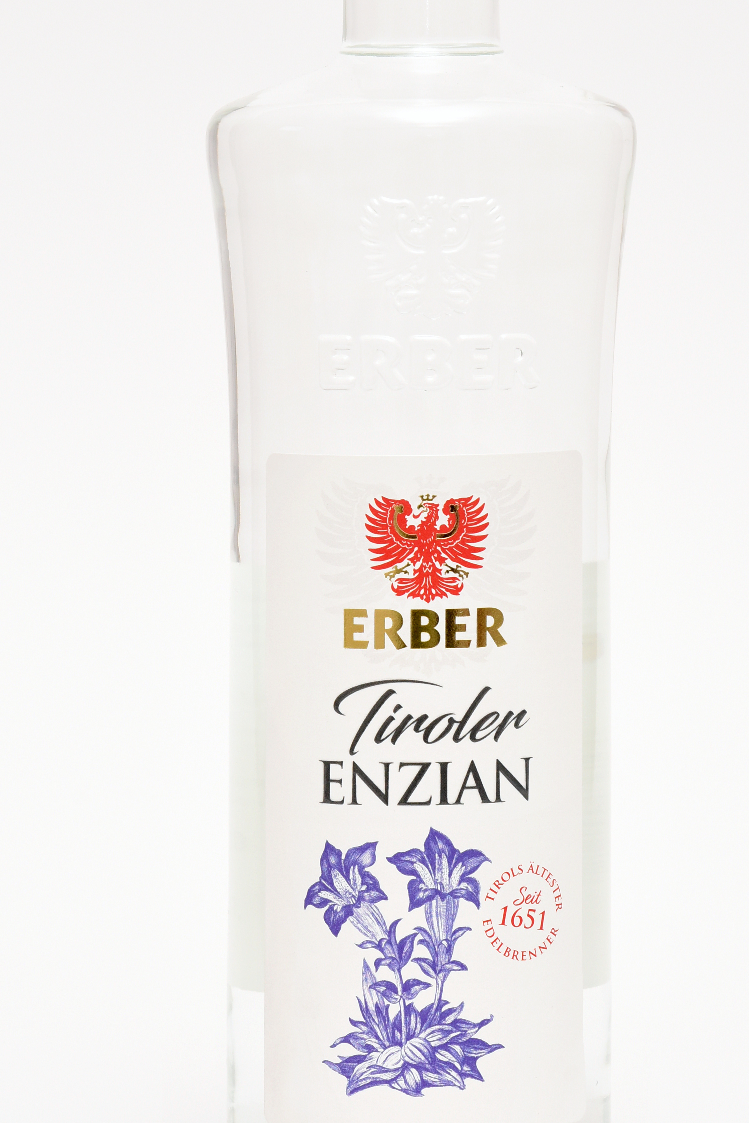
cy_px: 462
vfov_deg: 12.8
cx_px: 447
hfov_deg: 8.6
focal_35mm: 160
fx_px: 4988
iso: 800
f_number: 10
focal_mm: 95
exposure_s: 1/200
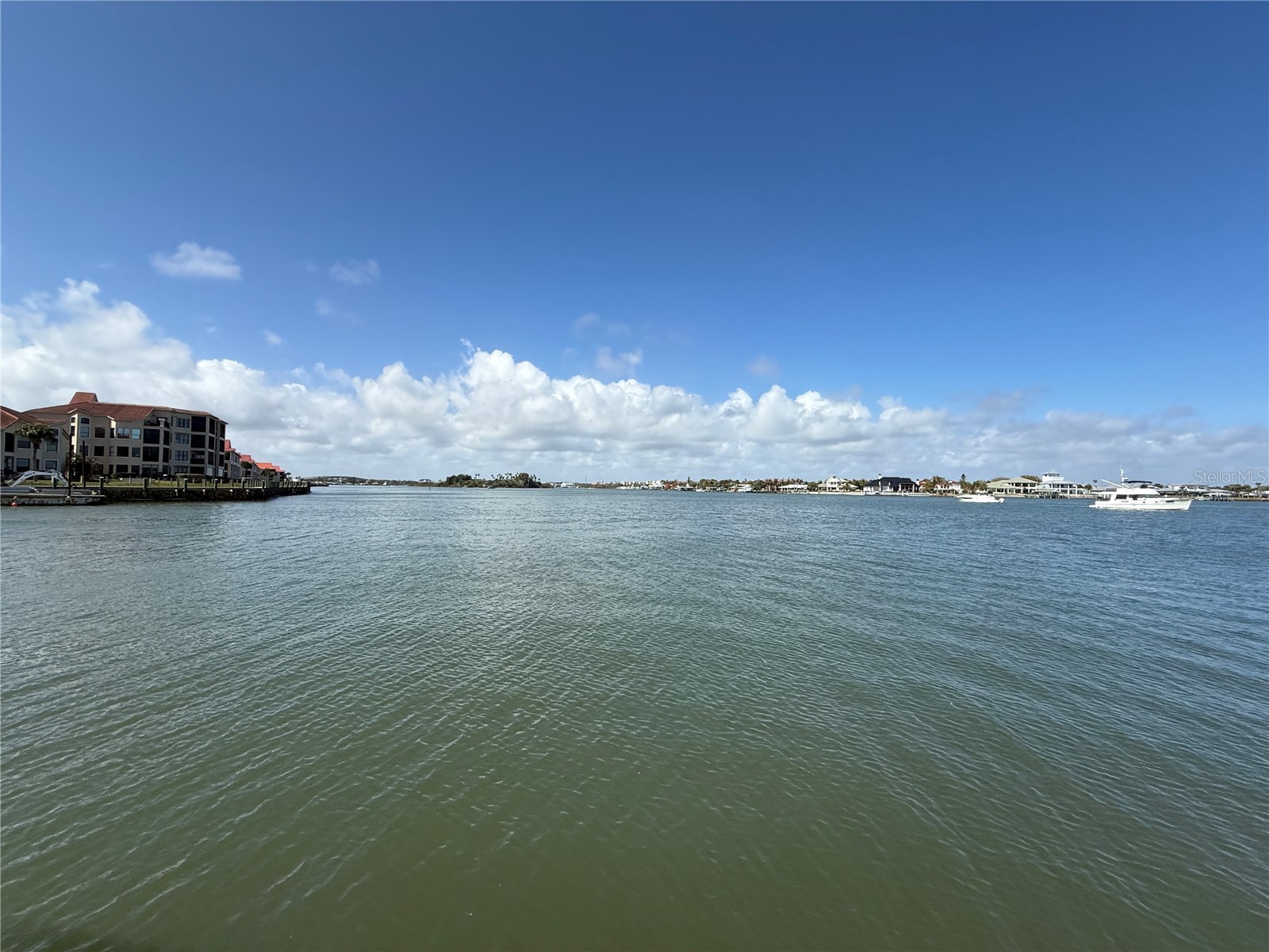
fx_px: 513
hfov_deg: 102.1
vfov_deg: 85.7
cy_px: 476
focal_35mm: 14
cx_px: 634
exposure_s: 1/3891
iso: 50
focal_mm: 2.22
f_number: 2.2
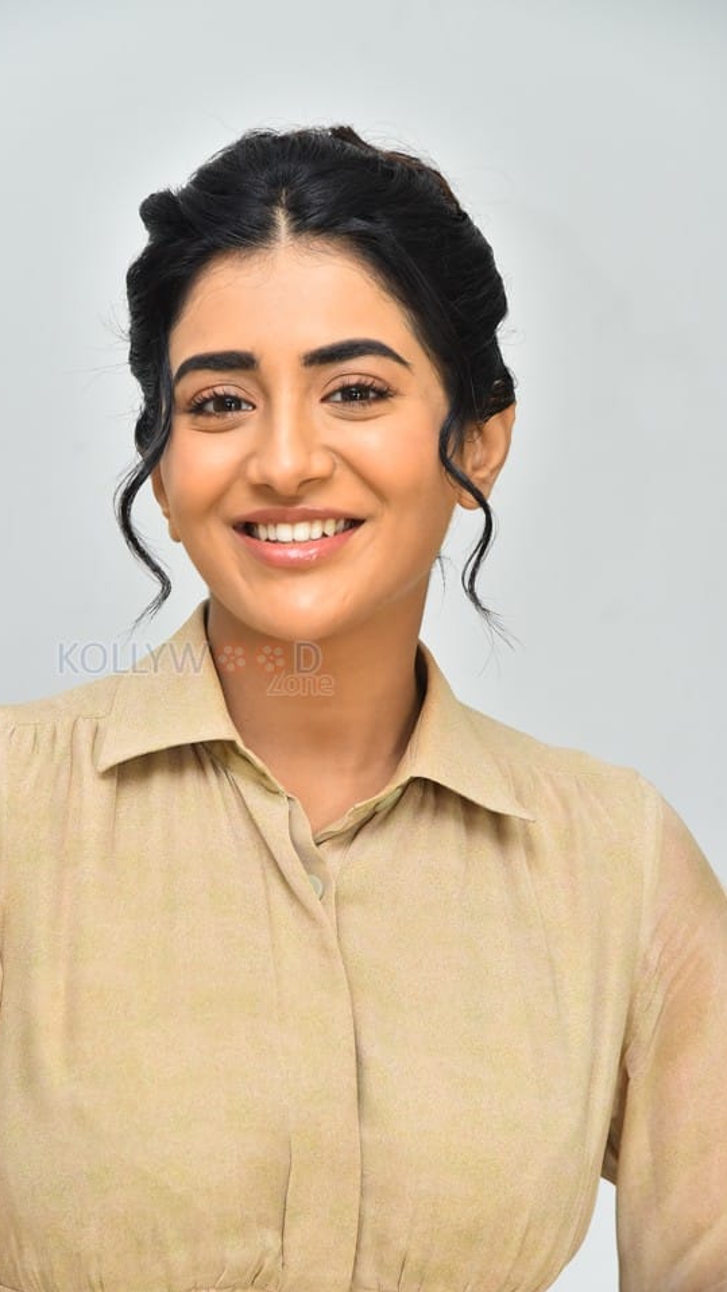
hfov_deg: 9.6
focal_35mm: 126
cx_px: 332
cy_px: 646
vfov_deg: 17.0
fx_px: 4317
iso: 2000
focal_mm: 120
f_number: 5.6
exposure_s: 1/125
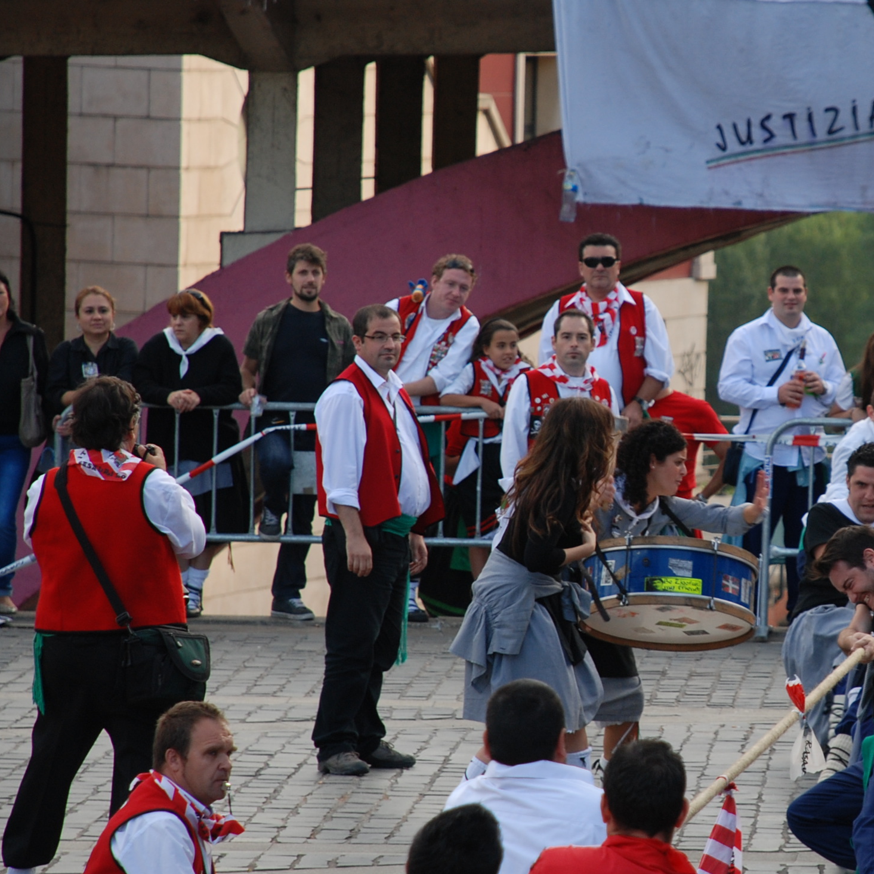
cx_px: 737
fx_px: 9736
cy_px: 465
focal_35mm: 341
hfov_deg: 5.1
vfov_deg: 5.1
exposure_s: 1/125
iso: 220
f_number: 5.6
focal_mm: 135
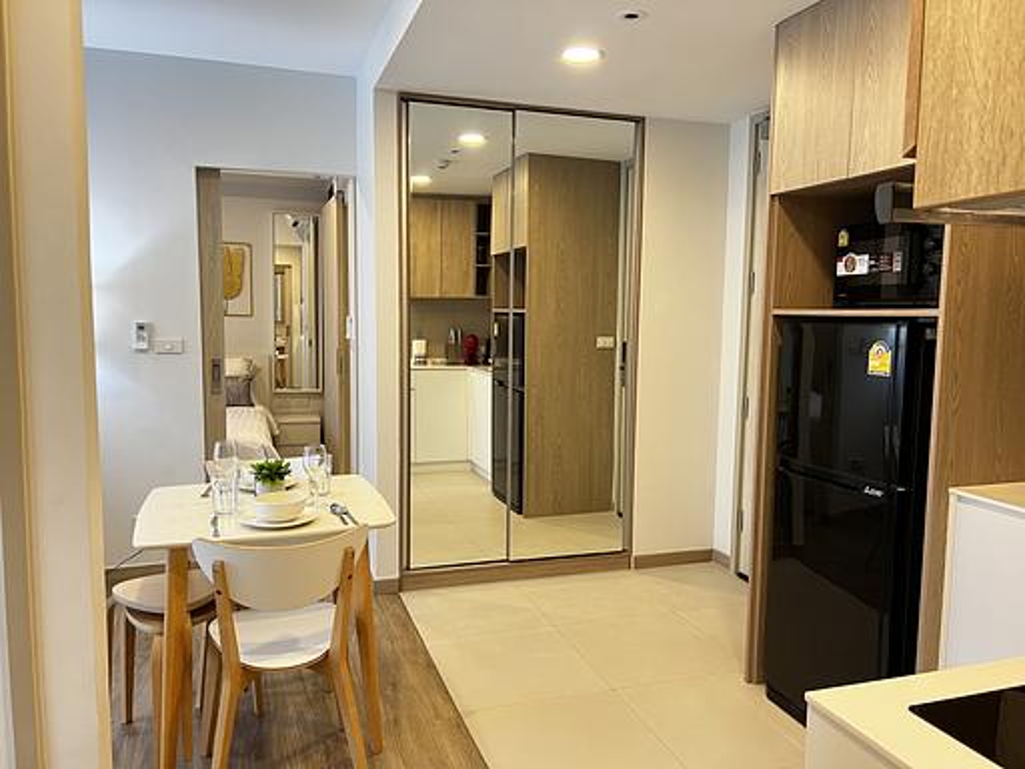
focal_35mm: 26
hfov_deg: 67.3
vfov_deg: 53.1
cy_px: 384
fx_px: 770
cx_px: 512
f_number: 1.5
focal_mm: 5.7
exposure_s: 1/50
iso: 125
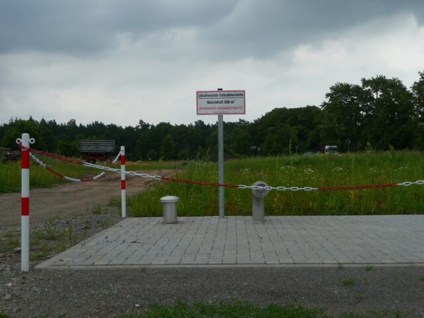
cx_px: 212
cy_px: 159
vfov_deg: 29.1
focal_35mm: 50
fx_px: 612
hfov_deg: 38.2
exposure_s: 1/640
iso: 100
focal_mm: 8.5
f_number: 4.2
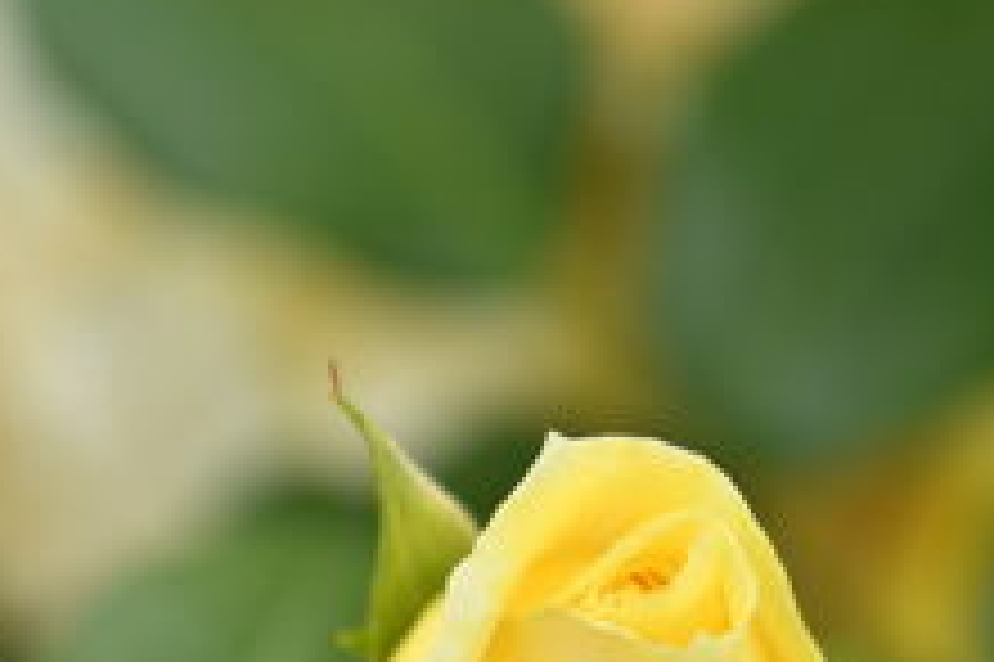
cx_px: 580
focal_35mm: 816
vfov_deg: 1.7
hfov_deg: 2.5
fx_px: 22513
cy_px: 466
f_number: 6.3
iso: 125
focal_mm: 300
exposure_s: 1/100
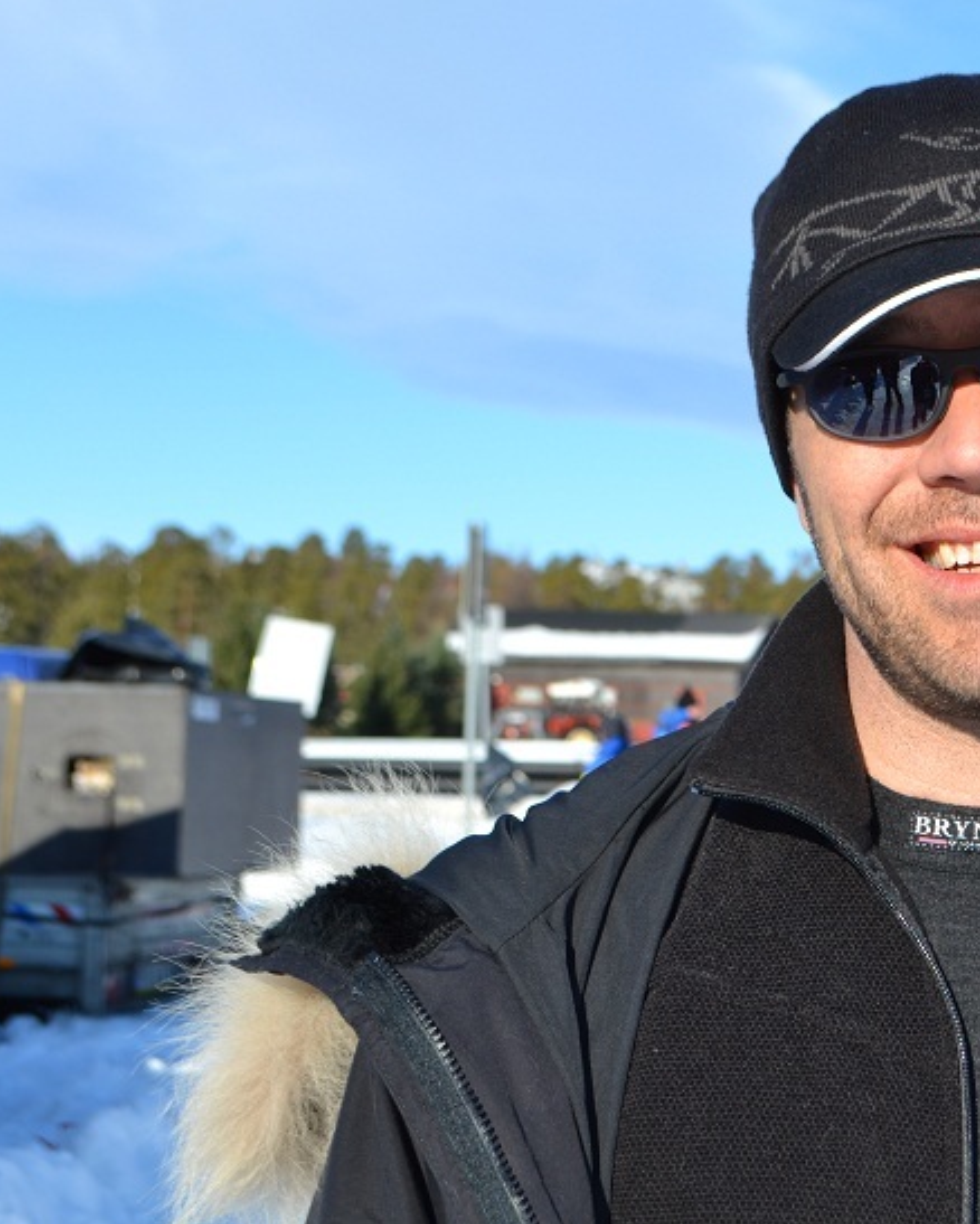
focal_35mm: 75
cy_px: 616
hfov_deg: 20.0
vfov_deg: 25.5
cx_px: 920
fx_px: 2707
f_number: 7.1
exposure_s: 1/200
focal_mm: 35
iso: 100
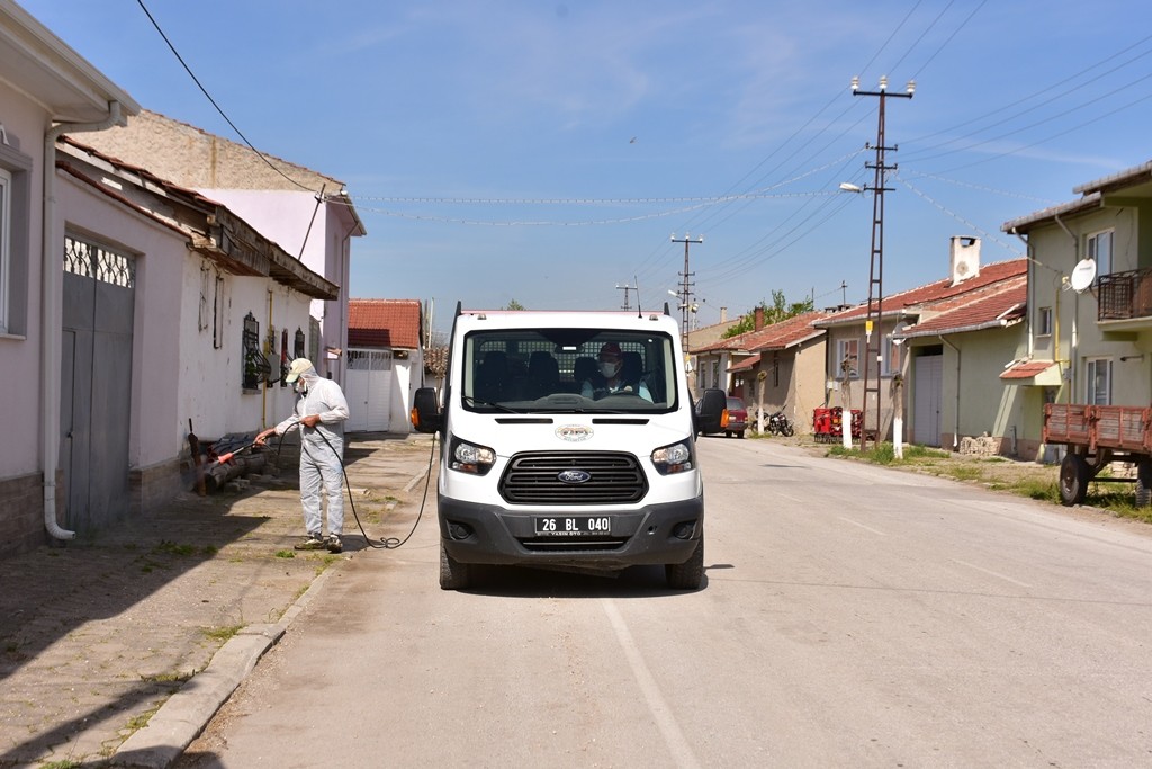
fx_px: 1632
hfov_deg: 38.9
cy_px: 384
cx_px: 576
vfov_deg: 26.5
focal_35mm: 51
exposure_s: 1/250
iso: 100
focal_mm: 34
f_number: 10
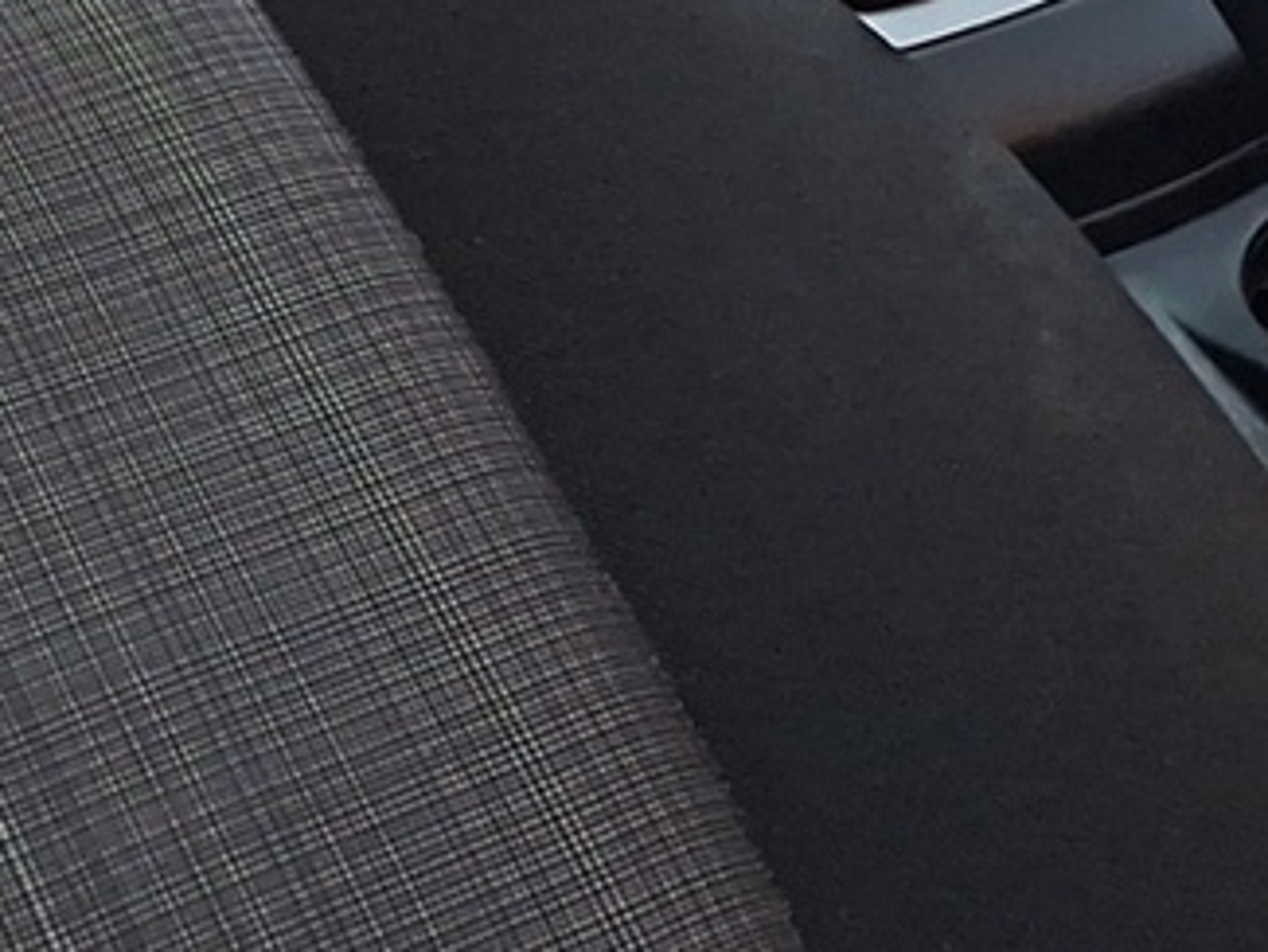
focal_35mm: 102
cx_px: -218
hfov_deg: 18.3
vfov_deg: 12.3
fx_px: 3738
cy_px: -1124
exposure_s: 1/20
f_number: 1.8
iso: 1000
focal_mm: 5.54
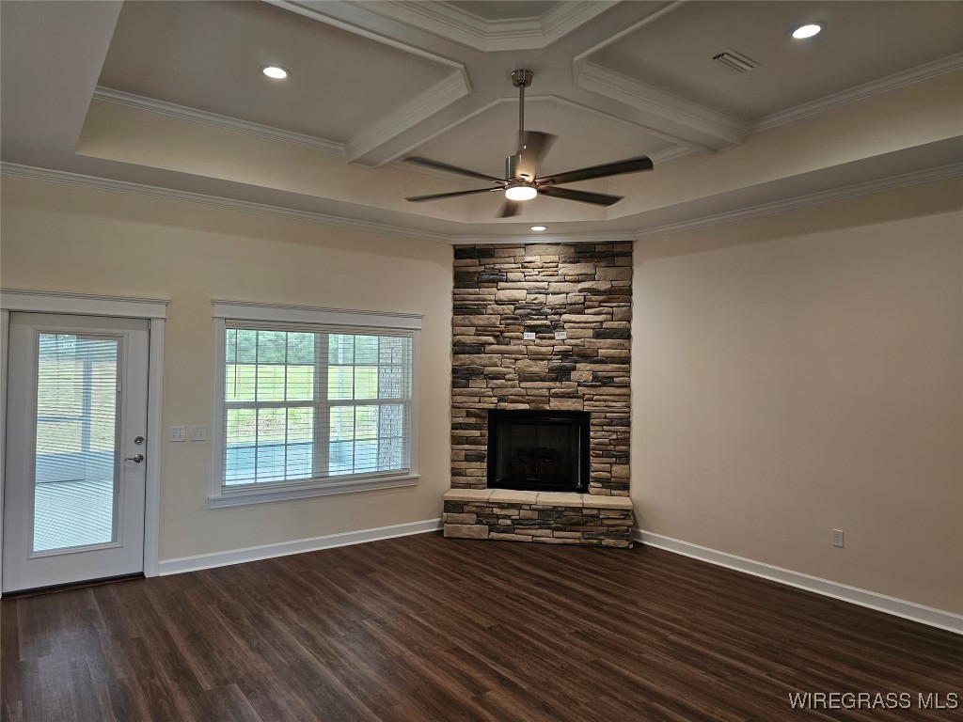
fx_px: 640
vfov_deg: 58.9
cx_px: 482
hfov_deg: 73.9
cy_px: 361
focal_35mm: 23
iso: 100
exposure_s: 1/120
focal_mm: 6.3
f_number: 1.7
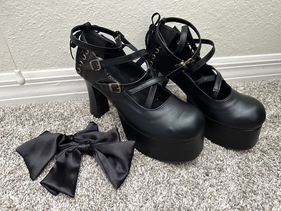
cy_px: 106
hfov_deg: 71.6
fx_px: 195
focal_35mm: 24
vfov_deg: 56.8
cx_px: 140
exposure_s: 1/60
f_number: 1.78
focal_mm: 6.86
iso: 1000
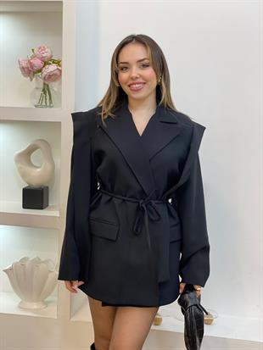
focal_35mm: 52
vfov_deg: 36.8
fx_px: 526
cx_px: 132
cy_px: 175
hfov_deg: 28.0
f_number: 2
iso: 100
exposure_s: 1/100
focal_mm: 6
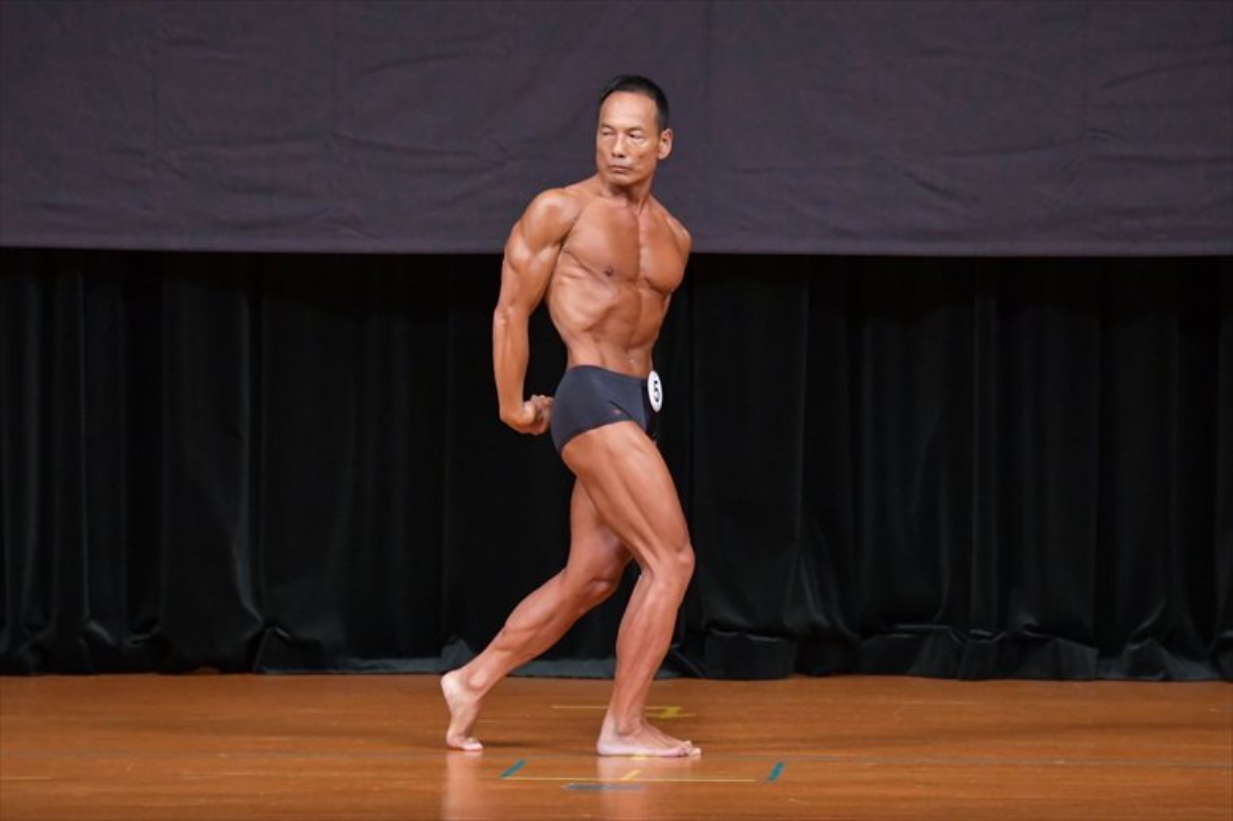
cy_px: 410
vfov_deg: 4.6
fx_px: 10270
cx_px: 616
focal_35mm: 300
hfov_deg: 6.9
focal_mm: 200
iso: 5000
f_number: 5.6
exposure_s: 1/400
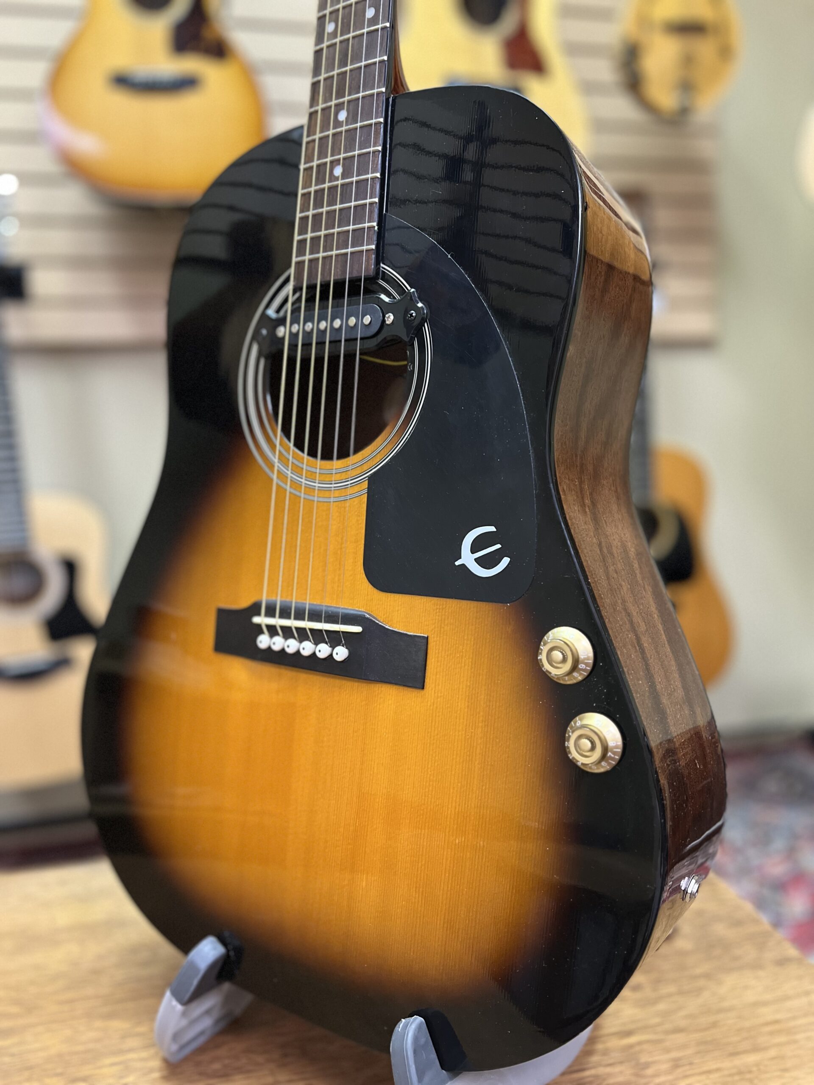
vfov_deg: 67.3
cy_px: 542
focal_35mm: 26
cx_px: 407
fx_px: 815
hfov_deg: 53.1
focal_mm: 5.7
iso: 500
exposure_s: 1/60
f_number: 1.5
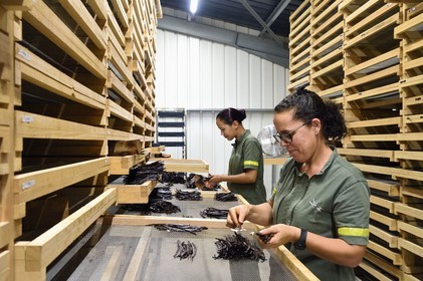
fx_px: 399
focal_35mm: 34
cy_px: 140
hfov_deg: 55.8
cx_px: 212
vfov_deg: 38.8
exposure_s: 1/30
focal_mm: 34
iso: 1600
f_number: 6.3
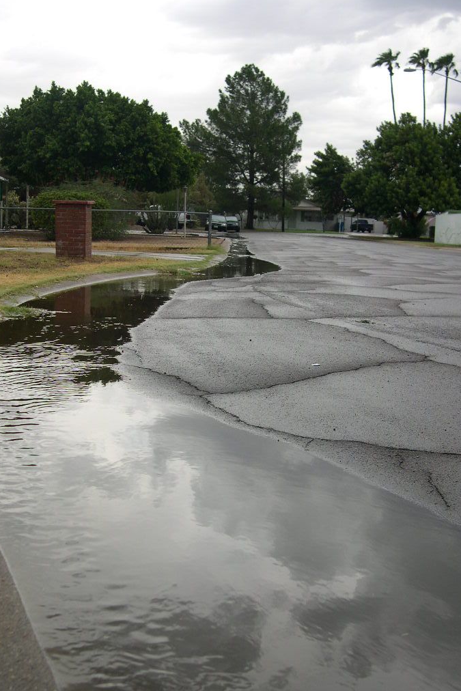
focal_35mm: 40
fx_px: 768
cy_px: 342
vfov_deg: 48.5
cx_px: 234
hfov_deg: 33.4
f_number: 2.8
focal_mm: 8
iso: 100
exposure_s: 1/315
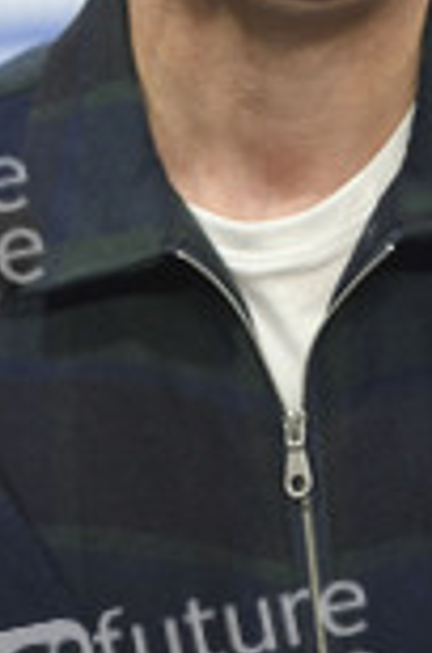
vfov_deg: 4.4
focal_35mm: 469
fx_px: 8480
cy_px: 47
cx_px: 288
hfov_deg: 2.9
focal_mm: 180
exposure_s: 1/320
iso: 1250
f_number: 3.5
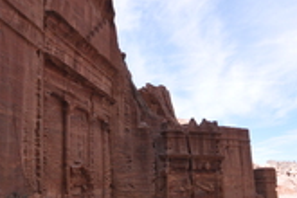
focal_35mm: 40
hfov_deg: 48.1
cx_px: 117
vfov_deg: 32.8
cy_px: 146
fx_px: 330
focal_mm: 10
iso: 200
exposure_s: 1/200
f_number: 7.1
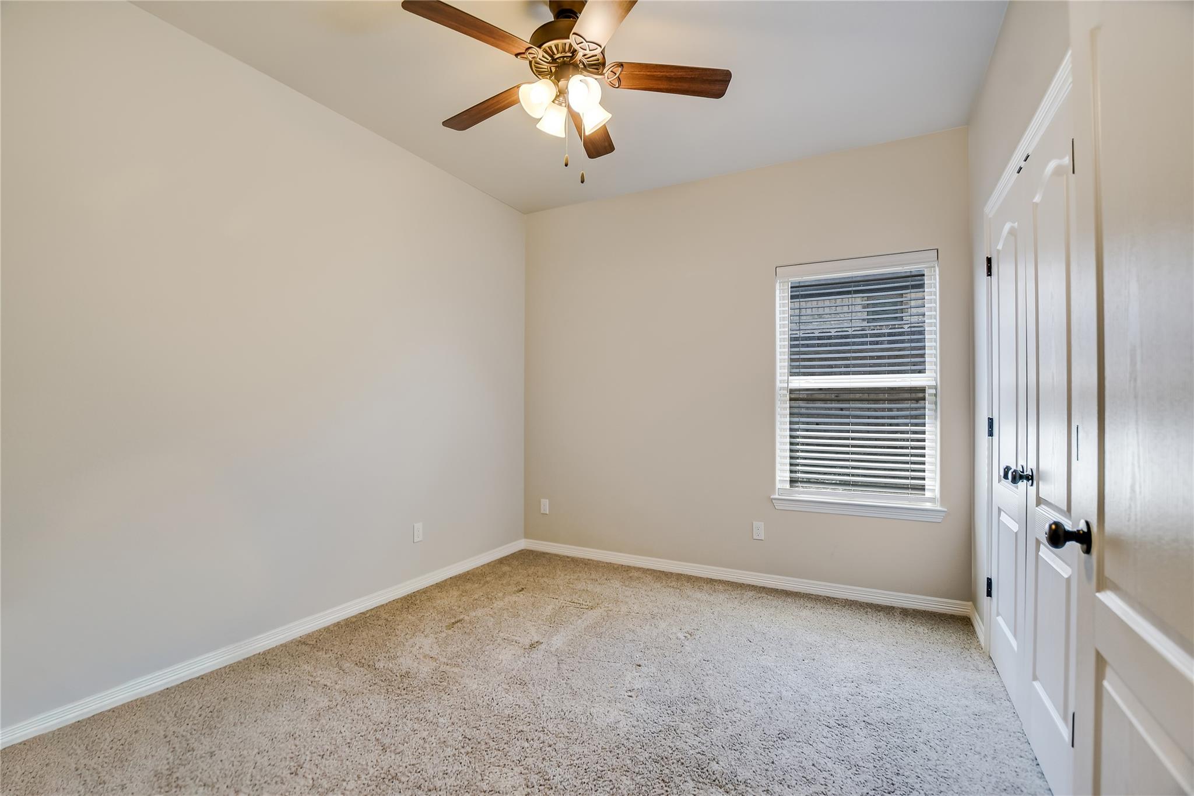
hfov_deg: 100.4
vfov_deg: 77.3
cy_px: 398
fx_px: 497
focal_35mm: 15
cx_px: 597
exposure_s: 1/1250
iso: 320
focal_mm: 10
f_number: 5
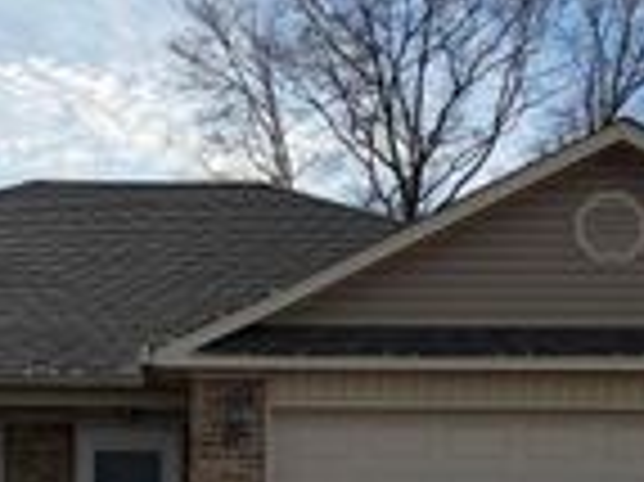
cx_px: 176
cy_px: 475
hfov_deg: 21.4
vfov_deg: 15.9
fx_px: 1692
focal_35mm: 91
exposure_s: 1/7813
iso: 50
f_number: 1.6
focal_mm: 5.96
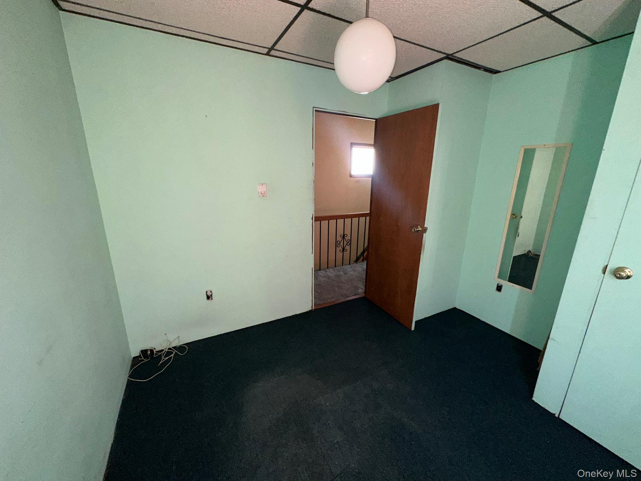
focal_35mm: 14
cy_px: 240
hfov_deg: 102.1
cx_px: 320
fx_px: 259
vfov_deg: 85.7
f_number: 2.2
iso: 100
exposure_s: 1/81
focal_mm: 2.22
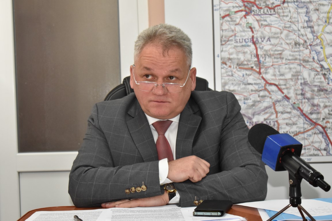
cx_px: 166
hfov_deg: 24.6
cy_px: 110
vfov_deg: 16.6
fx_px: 761
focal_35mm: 82
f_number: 5.6
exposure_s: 1/125
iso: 1600
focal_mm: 55
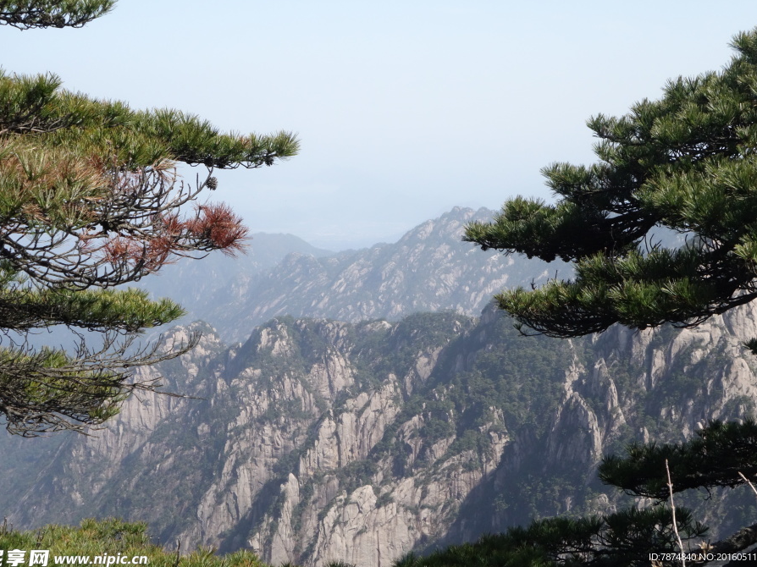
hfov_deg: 35.5
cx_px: 402
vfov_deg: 27.0
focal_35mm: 54
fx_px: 1181
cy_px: 285
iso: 800
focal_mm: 18.23
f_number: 8
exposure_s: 1/1000
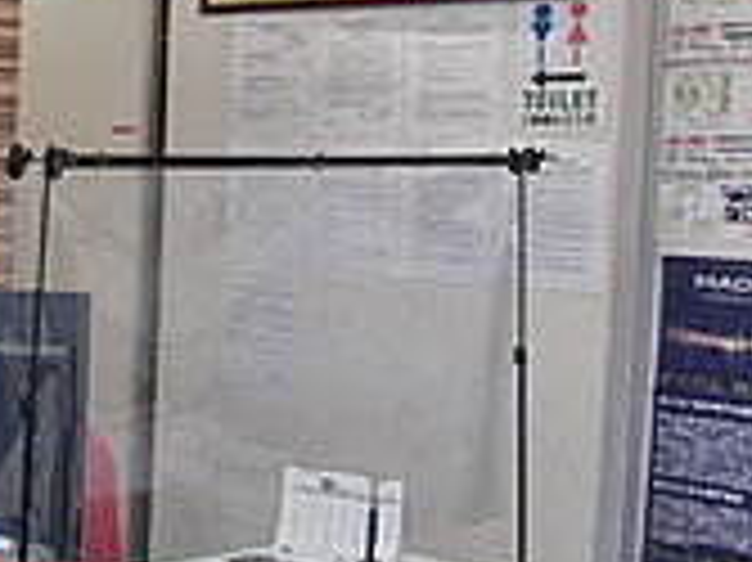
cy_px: 256
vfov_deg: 20.1
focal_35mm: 73
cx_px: -572
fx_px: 1585
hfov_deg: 20.0
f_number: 2.7
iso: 125
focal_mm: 4.06
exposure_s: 1/40
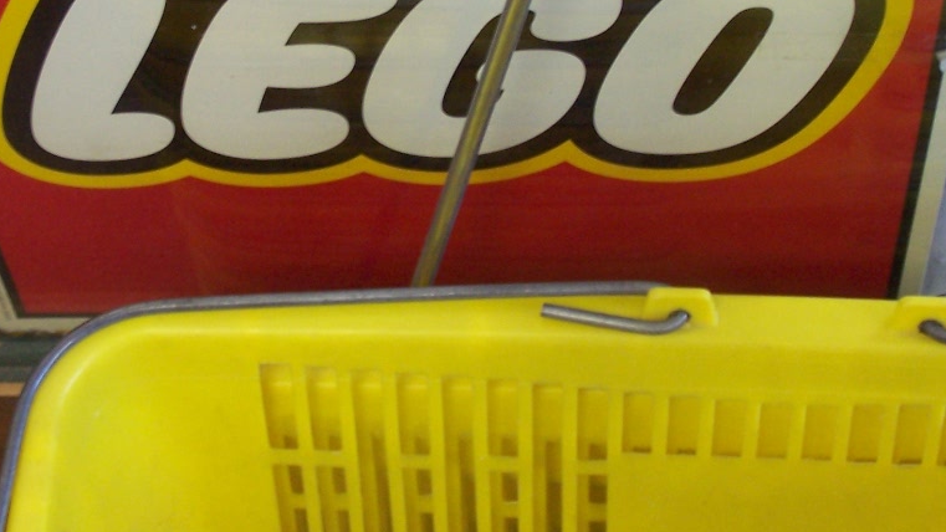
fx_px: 2759
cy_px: 101
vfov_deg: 11.0
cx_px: 379
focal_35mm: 110
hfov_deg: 19.4
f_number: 3.2
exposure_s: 1/15
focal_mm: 10.7
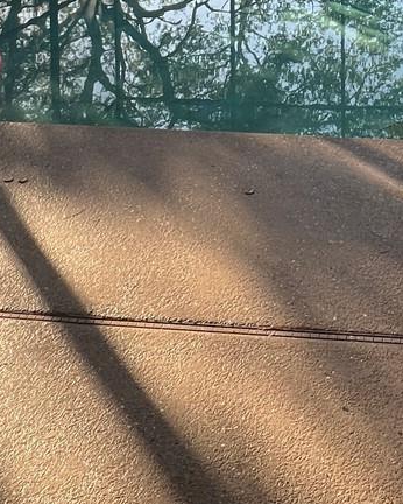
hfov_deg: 30.9
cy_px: -142
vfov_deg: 31.2
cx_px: 351
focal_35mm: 47
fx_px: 700
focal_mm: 1.57
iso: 32
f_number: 1.8
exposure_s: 1/136
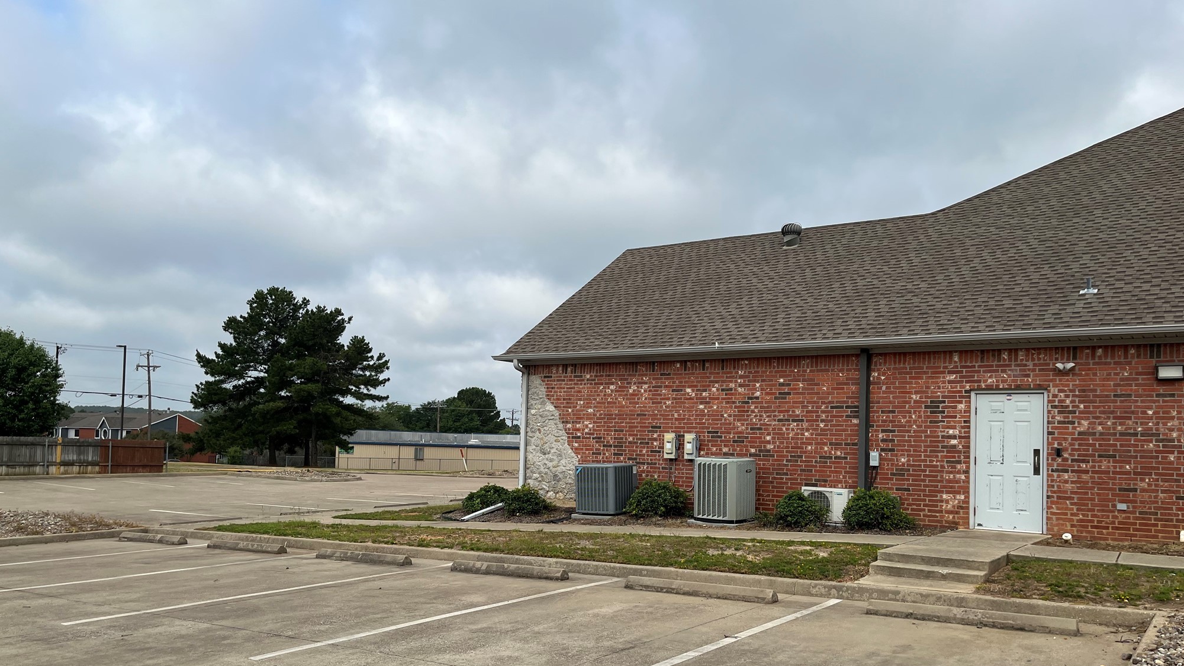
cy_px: 407
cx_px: 596
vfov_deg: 40.0
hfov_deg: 66.1
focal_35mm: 29
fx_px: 910
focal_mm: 5.1
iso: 50
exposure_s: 1/2137
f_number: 1.6
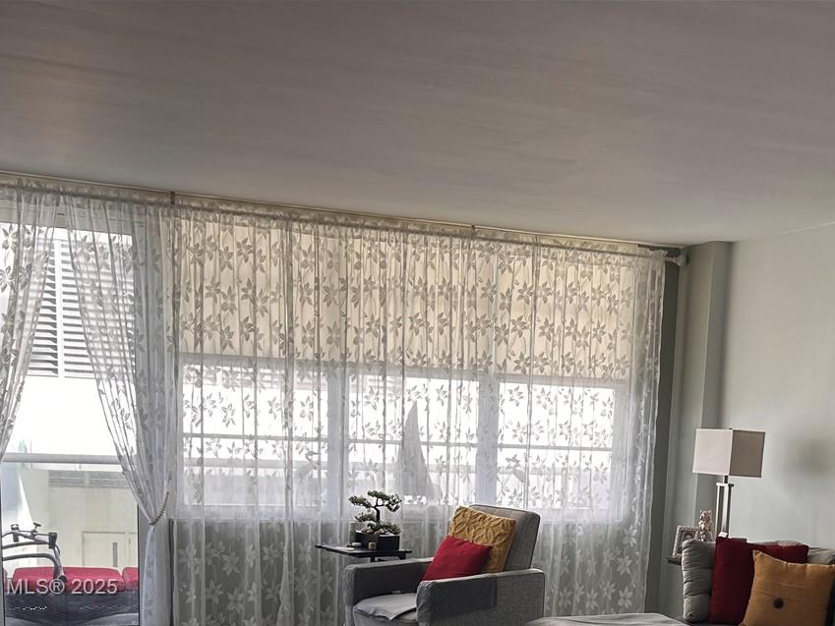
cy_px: 589
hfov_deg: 38.2
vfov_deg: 28.3
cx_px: 590
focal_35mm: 49
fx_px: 1182
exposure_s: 1/152
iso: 40
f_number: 1.5
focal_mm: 5.7
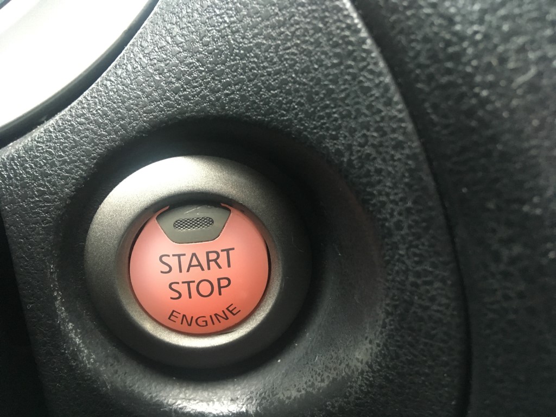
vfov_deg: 48.2
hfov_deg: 61.7
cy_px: 208
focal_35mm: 29
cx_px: 278
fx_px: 466
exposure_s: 1/30
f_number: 2.2
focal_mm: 4.15
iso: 200
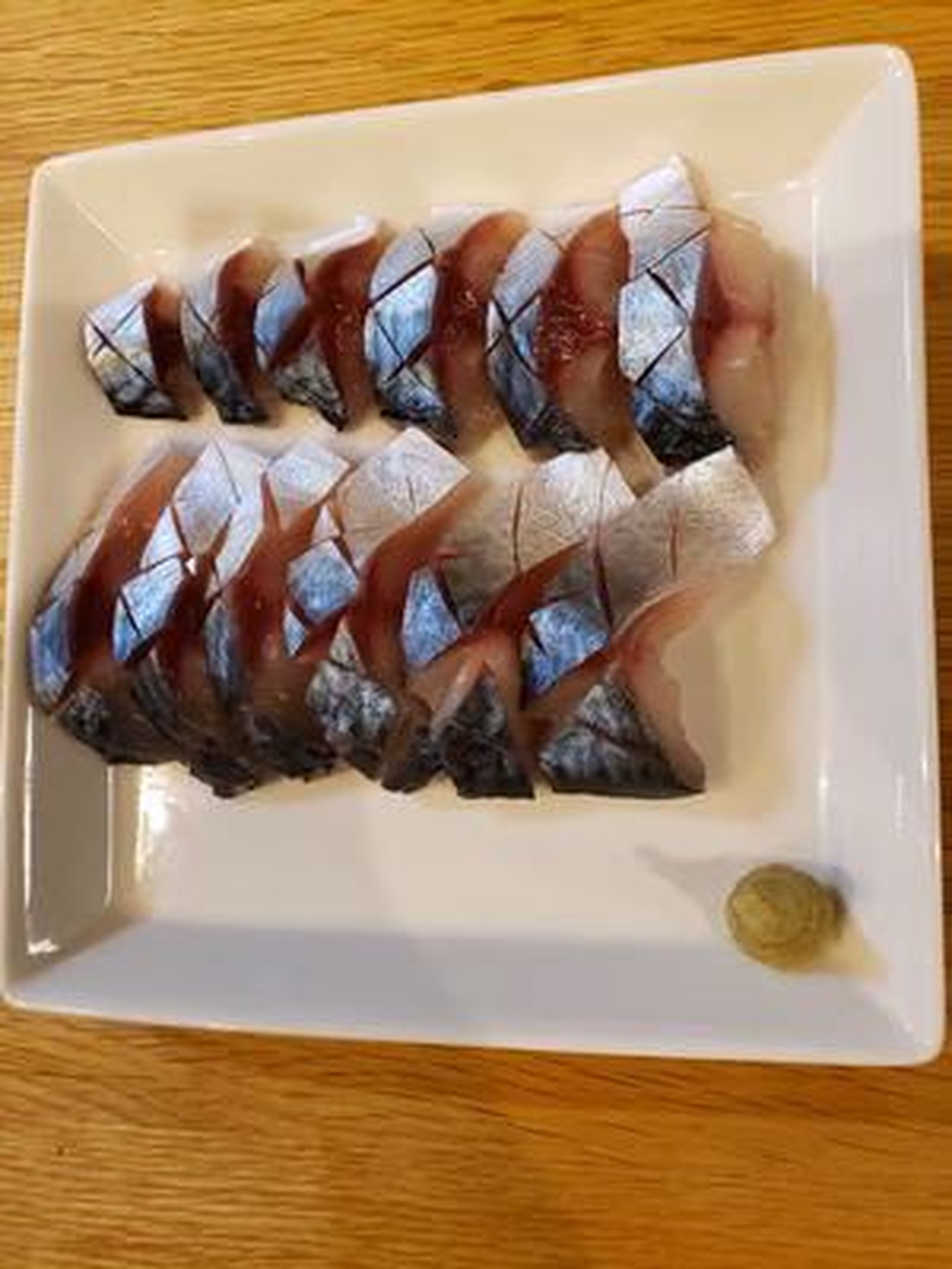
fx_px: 953
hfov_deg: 53.1
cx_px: 476
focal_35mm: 26
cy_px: 634
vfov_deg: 67.3
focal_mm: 4.3
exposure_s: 1/40
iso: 250
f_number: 2.4
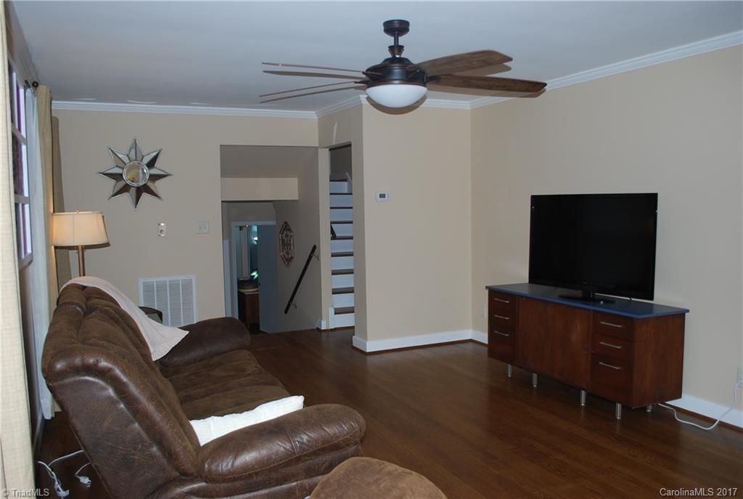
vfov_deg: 43.8
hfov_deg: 61.8
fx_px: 620
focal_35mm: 30
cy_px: 250
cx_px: 372
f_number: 3.8
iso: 200
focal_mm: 20
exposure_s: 1/60
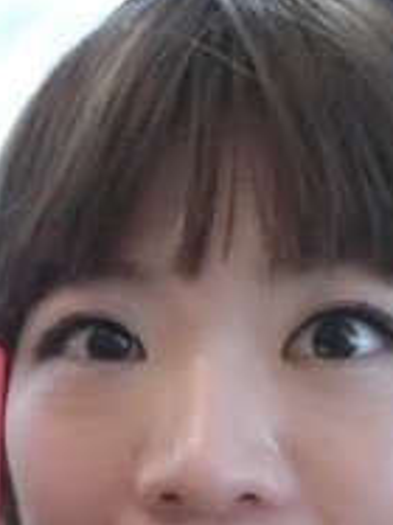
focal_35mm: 82
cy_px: 730
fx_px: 1243
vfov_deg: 21.1
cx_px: 31
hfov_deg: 17.7
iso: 3200
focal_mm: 4.24
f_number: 3
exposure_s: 1/125
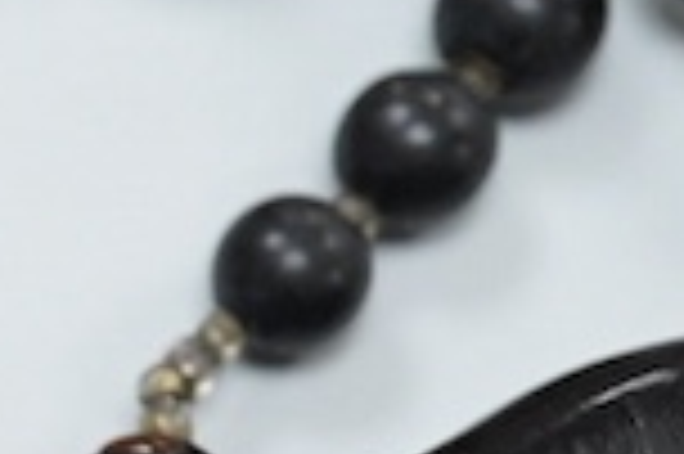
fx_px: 5067
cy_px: 490
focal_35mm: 267
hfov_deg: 7.5
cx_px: -454
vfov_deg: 5.1
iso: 2500
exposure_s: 1/400
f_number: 7.1
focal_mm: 30
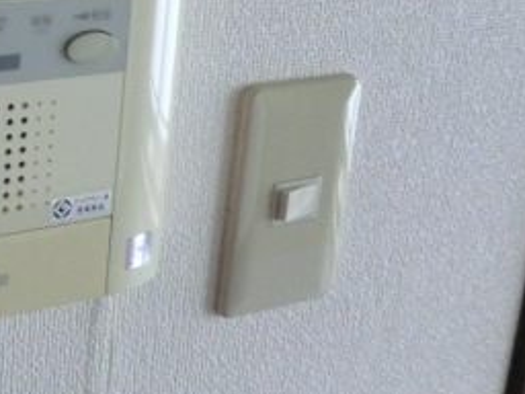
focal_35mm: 60
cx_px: -55
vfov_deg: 23.5
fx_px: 910
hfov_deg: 29.0
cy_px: 14
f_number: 3.2
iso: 500
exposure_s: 1/60
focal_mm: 4.3
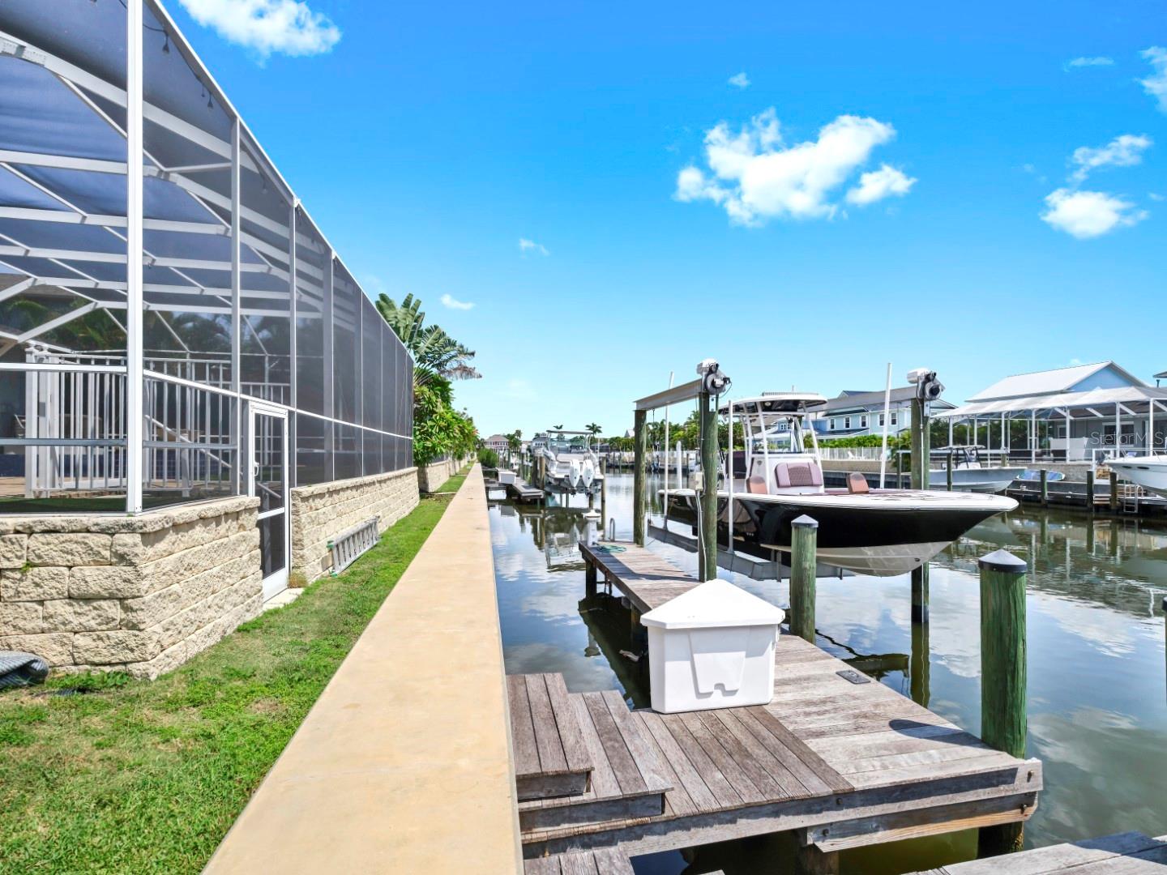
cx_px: 584
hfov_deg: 94.5
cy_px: 438
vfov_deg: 78.1
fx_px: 539
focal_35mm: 16
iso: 640
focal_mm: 20
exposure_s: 1/4000
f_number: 4
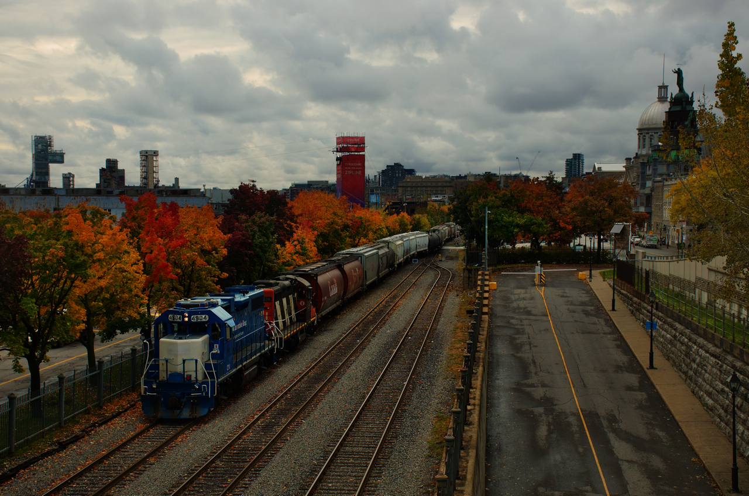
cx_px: 374
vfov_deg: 23.7
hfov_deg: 35.1
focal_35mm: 57
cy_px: 248
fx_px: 1184
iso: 200
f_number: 8
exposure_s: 1/400
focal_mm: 38
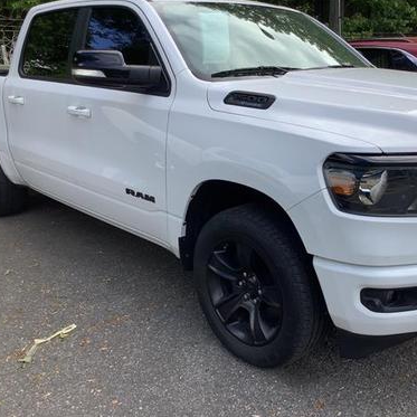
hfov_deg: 44.4
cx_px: 269
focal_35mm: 37
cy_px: 209
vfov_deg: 44.9
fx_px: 504
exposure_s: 1/436
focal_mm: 3.3
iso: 25
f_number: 2.4
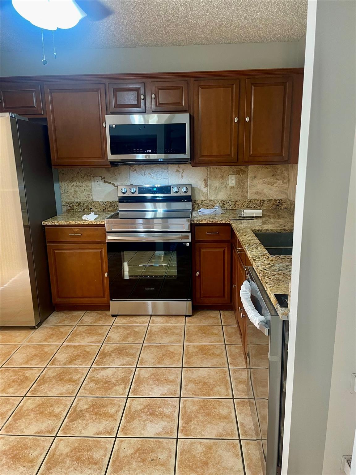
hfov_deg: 53.1
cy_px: 238
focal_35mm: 26
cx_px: 178
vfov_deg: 67.3
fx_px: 357
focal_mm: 4.2
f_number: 1.6
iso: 125
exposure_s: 1/60
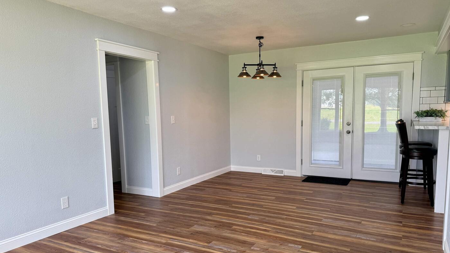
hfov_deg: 69.9
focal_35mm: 27
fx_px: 322
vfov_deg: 42.7
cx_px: 226
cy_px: 148
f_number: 1.78
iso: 80
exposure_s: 1/120
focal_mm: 6.76
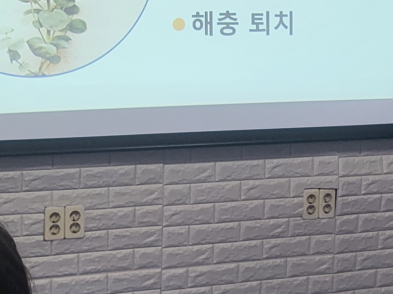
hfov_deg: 18.5
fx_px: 1181
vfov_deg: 14.2
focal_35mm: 104
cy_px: 80
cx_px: 369
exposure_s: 1/120
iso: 100
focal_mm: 4.25
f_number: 1.8
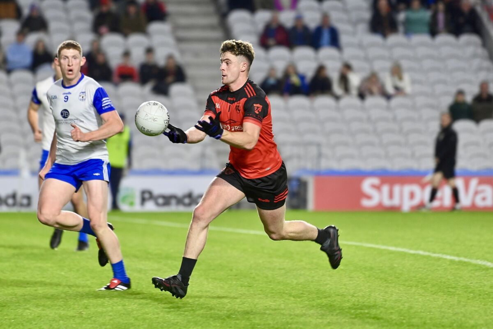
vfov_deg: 3.5
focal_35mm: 390
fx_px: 5340
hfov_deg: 5.3
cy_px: 164
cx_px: 246
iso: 4000
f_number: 5.6
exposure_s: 1/500
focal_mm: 390
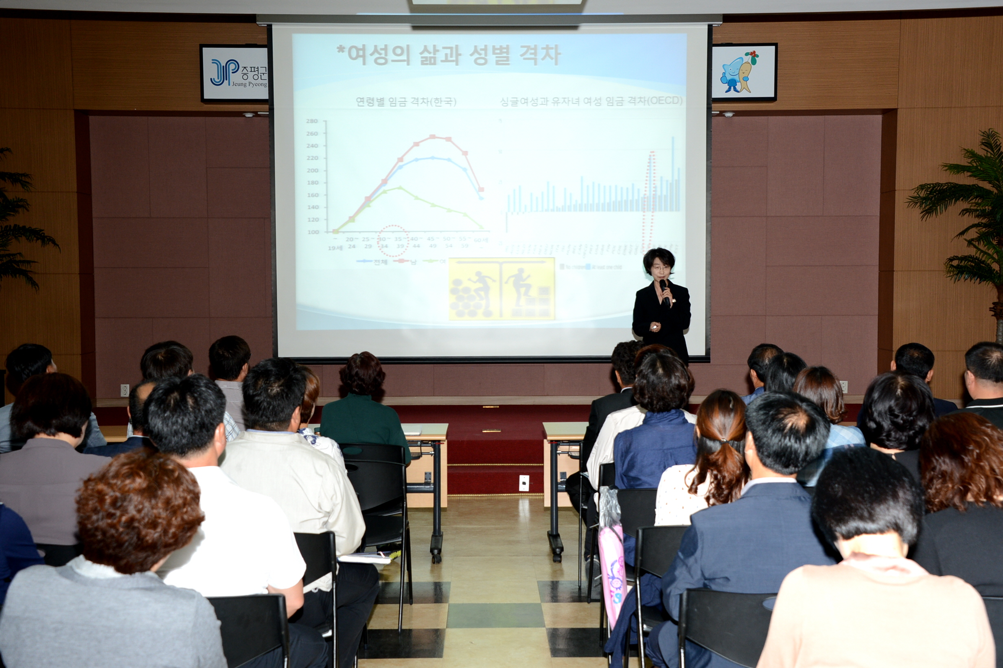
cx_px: 502
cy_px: 334
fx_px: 1225
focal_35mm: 44
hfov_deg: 44.5
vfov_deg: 30.5
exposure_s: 1/60
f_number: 7.1
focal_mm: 44
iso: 800
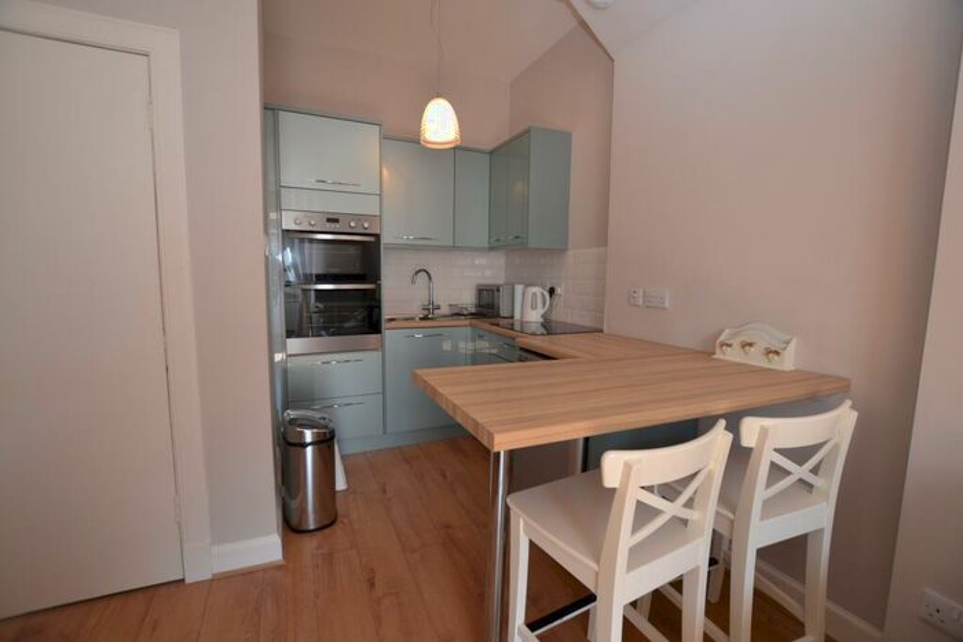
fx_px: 401
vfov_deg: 77.4
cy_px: 321
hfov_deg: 100.4
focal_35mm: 15
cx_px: 482
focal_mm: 10
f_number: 4
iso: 400
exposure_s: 1/60
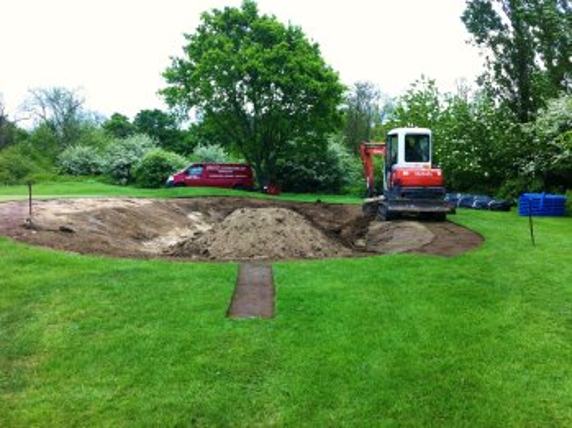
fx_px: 578
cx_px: 286
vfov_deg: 40.6
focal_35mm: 35
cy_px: 214
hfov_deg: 52.7
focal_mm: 3.85
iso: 80
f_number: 2.8
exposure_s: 1/413
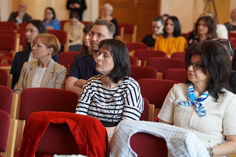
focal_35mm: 96
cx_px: 118
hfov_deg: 21.2
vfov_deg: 14.3
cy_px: 78
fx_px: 629
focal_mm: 96
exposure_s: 1/160
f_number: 4
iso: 1250
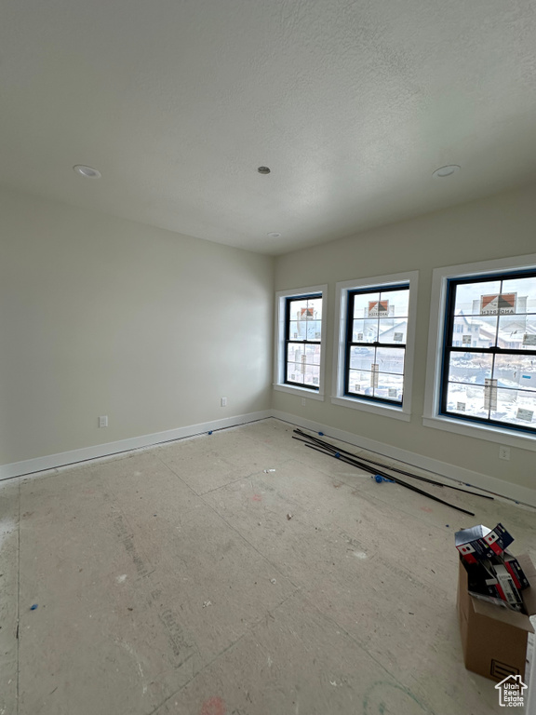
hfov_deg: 85.7
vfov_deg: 102.1
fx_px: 289
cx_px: 268
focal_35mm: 14
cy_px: 358
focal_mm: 2.22
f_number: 2.2
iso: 64
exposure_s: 1/99
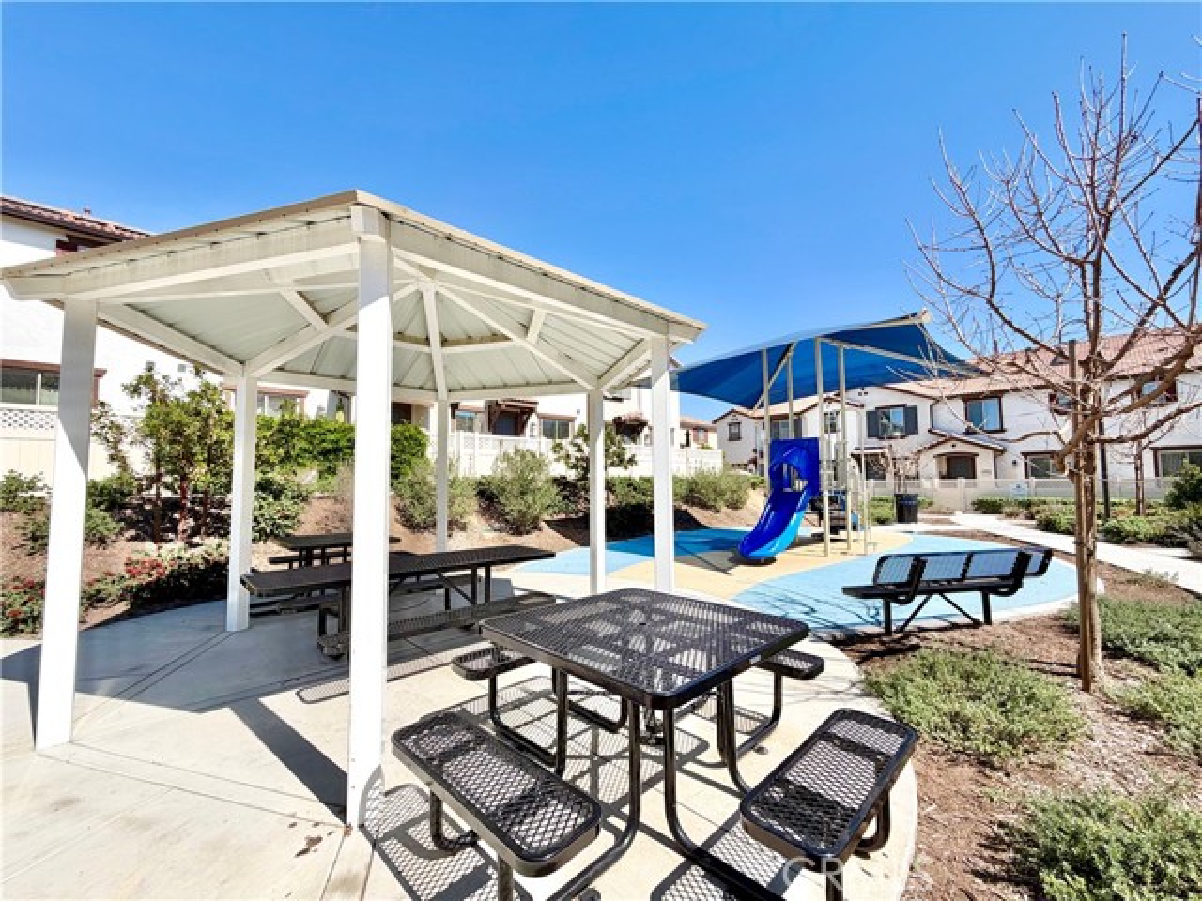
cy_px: 450
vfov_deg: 85.7
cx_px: 601
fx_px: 486
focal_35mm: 14
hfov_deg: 102.1
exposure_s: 1/1050
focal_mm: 2.22
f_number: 2.2
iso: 20
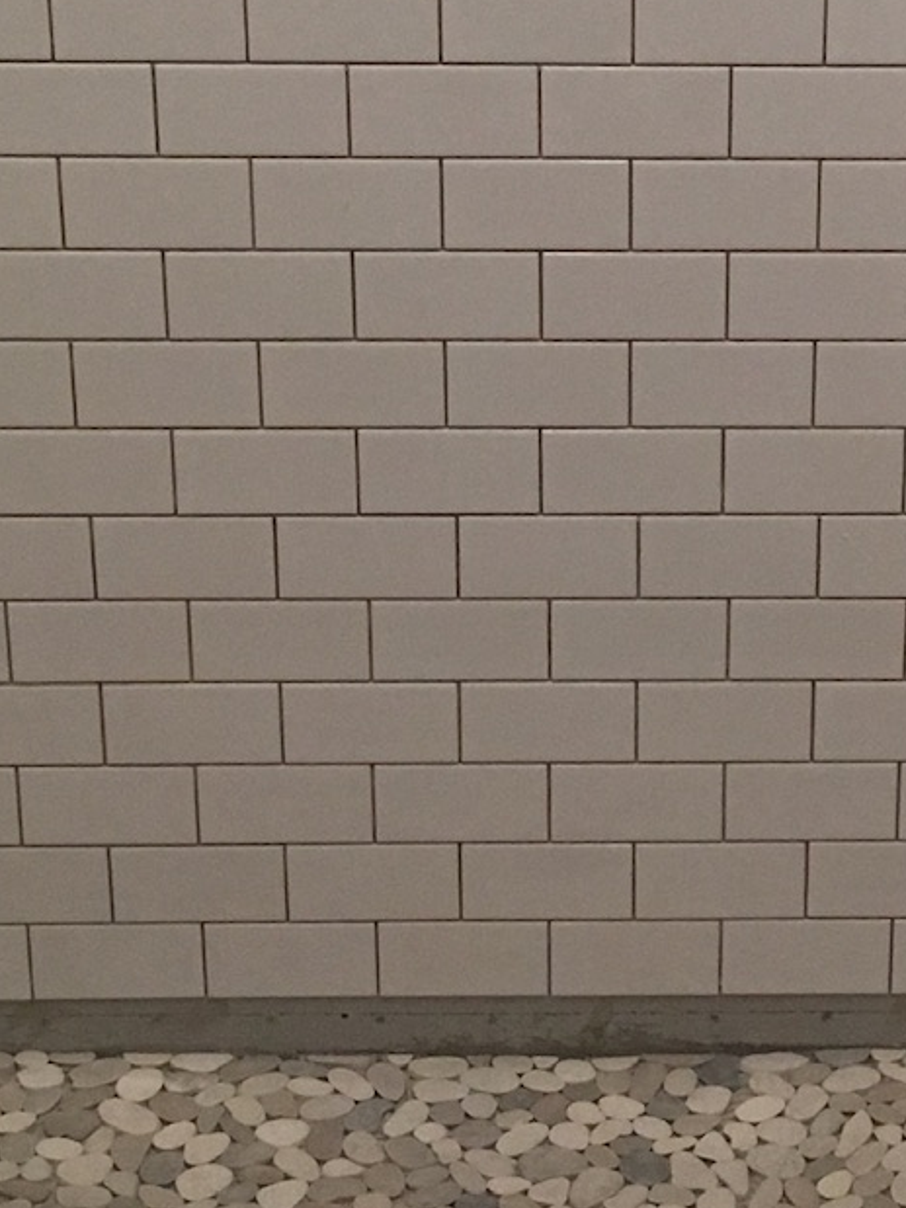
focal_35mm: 96
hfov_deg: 15.3
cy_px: 597
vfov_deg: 20.4
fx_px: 3351
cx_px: 730
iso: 160
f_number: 2.2
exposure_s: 1/30
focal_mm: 4.15
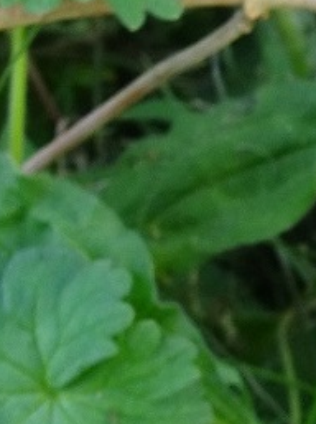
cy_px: 81
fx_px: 2013
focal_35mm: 165
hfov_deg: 8.5
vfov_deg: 11.9
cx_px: 631
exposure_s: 1/100
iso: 80
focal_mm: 4.1
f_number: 3.5
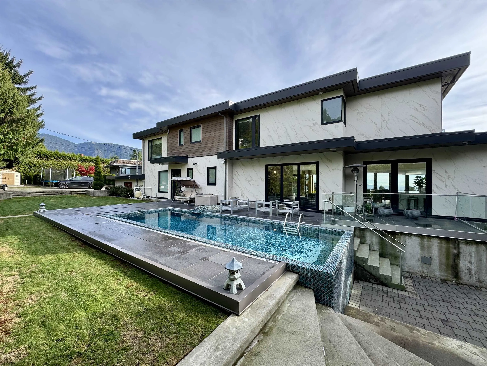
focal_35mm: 14
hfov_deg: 102.1
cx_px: 244
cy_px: 183
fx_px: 197
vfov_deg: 85.7
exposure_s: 1/428
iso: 40
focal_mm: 2.22
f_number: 2.2
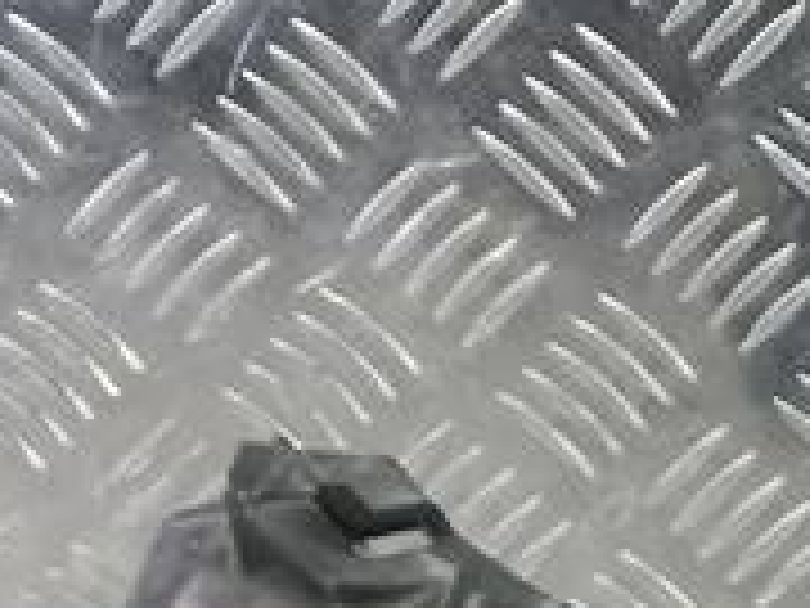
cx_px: 1818
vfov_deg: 10.3
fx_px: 3323
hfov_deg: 11.8
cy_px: 743
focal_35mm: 142
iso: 125
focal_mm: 4.6
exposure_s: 1/50
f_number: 1.8
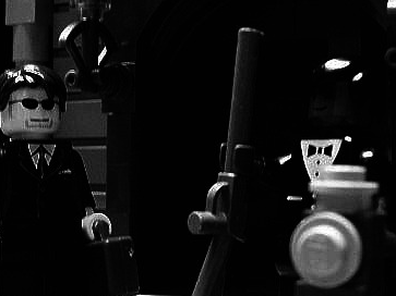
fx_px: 789
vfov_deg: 21.3
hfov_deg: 28.1
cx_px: 148
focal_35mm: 69
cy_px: 152
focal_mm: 6
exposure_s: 1/8
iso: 200
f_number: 2.7
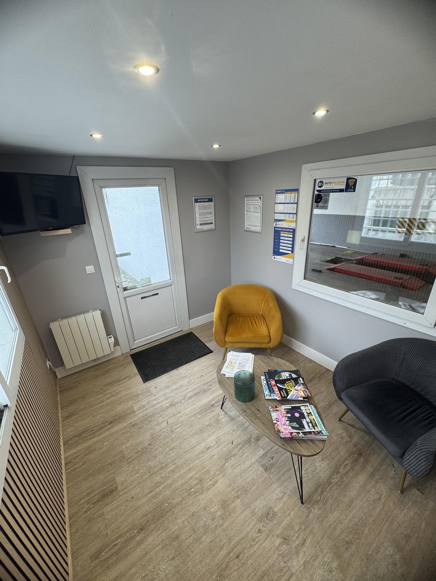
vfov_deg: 102.1
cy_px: 290
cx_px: 218
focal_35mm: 14
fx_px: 235
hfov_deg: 85.7
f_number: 2.2
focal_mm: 2.22
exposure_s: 1/100
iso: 64
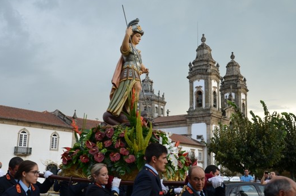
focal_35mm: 40
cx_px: 135
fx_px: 328
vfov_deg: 33.3
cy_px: 106
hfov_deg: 48.5
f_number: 5.6
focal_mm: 24
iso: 200
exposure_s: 1/125
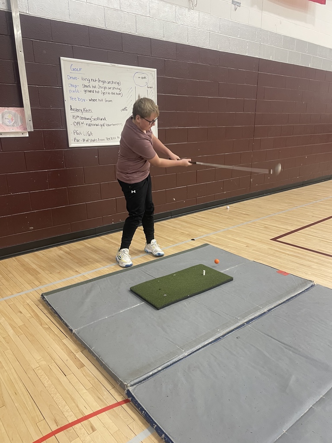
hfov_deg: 53.1
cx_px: 166
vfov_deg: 67.3
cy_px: 222
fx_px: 332
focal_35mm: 26
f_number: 1.6
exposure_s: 1/82
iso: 125
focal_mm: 4.2
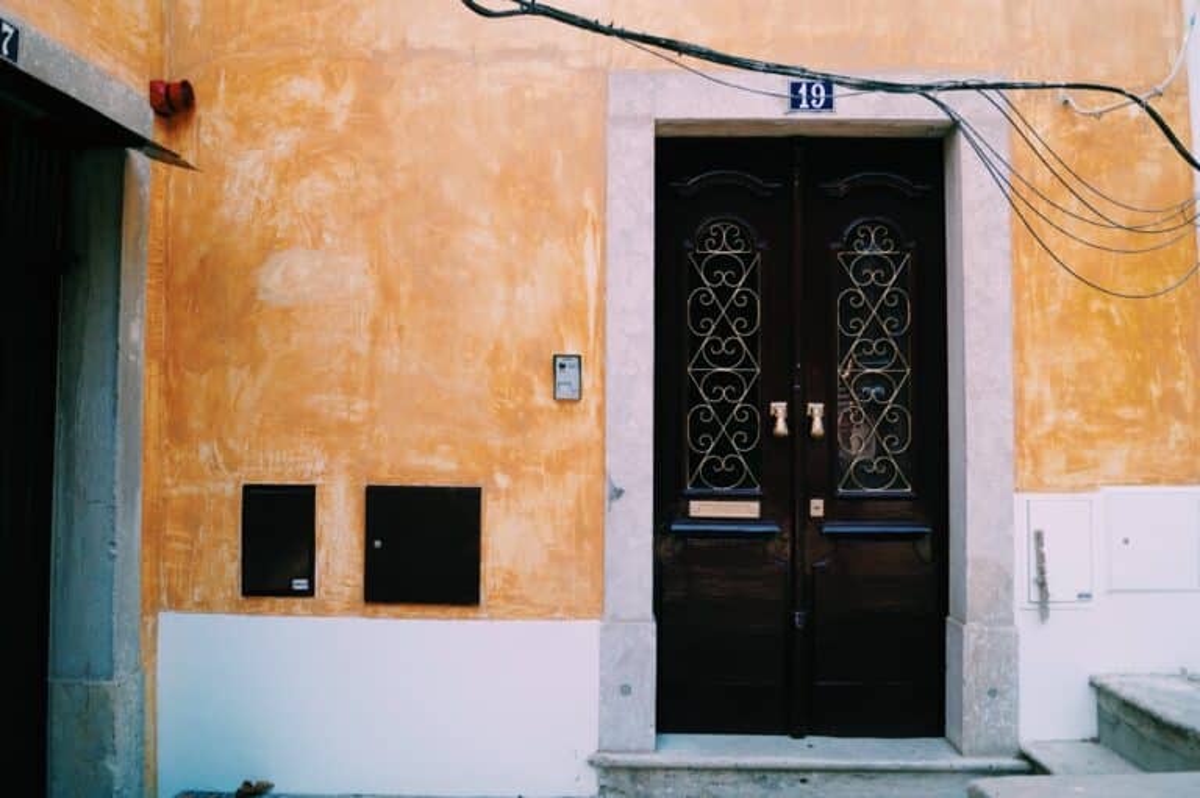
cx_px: 600
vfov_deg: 43.6
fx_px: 999
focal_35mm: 30
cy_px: 399
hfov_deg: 62.0
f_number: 4
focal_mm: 20
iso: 125
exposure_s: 1/160
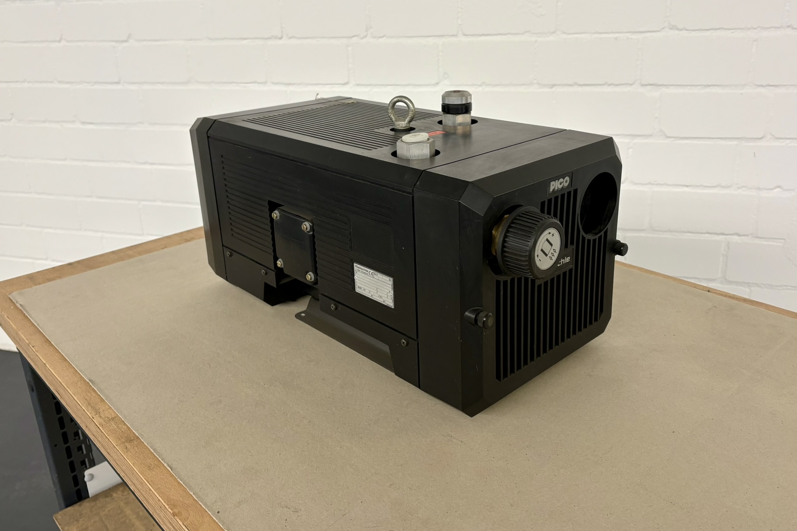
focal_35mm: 30
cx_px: 415
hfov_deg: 61.9
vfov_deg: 43.5
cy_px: 220
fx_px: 664
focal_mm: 5.96
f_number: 1.6
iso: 100
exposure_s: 1/50
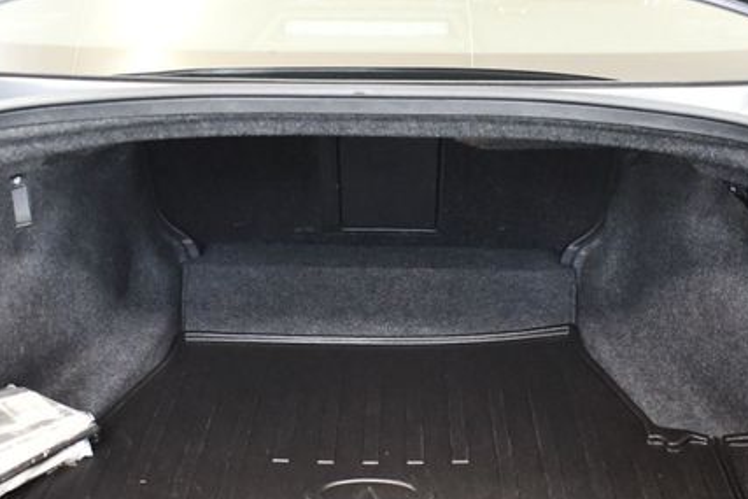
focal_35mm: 54
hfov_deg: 36.9
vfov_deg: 24.9
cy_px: 343
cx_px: 378
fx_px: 1122
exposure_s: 1/60
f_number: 3.5
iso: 5600
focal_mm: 18
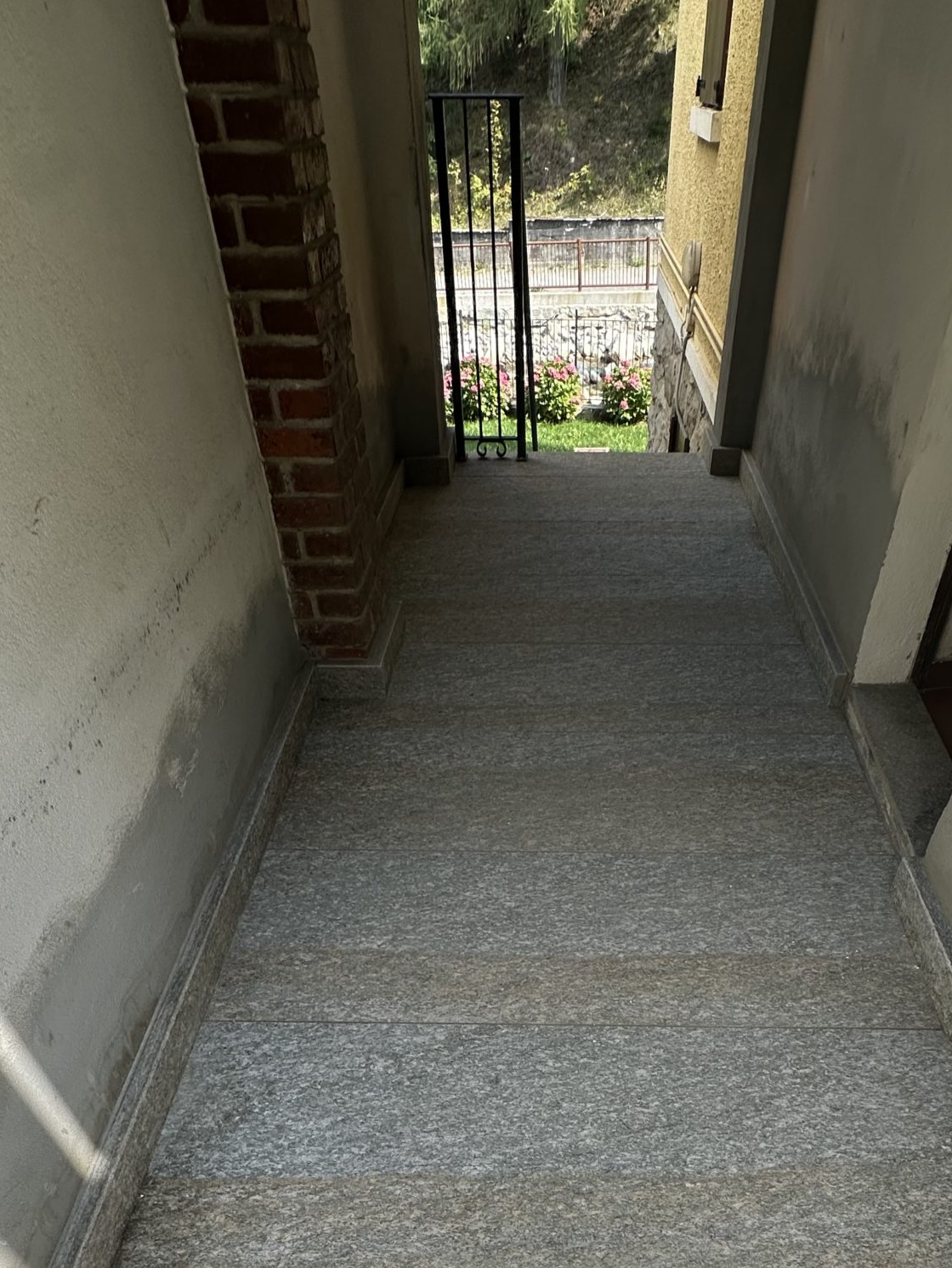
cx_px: 549
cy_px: 1072
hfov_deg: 56.6
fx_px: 880
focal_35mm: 24
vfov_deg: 63.2
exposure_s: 1/458
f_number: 2.2
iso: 40
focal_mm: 2.22
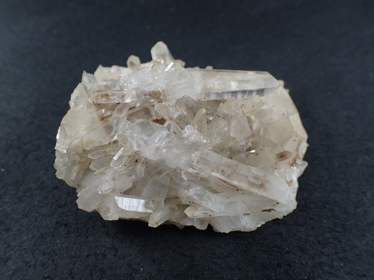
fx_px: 324
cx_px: 187
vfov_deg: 46.8
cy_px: 140
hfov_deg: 60.0
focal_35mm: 30
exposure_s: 1/250
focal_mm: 5.5
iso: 100
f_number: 2.3
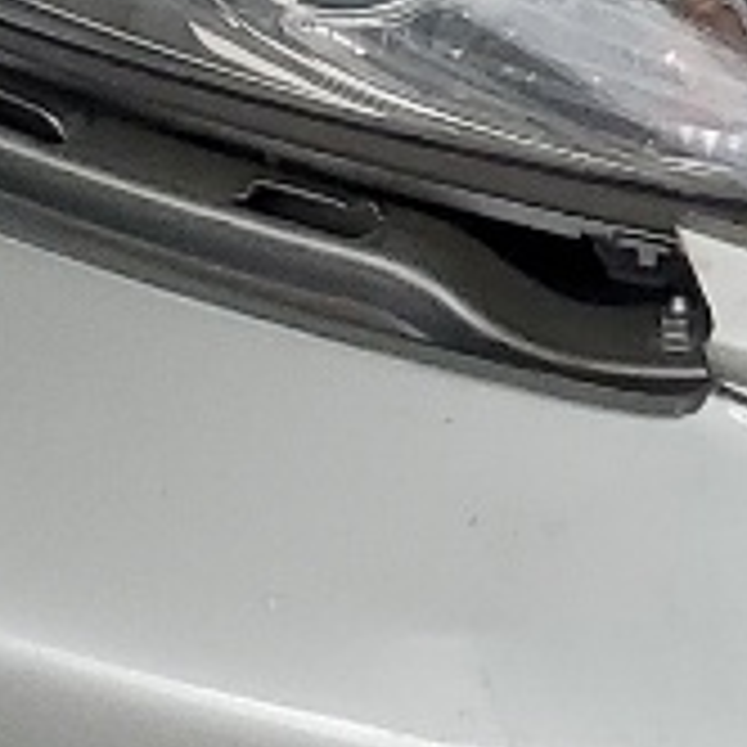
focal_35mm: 221
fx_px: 5396
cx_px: 2506
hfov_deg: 6.9
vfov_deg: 7.7
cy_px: -621
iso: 50
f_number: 1.5
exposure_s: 1/833
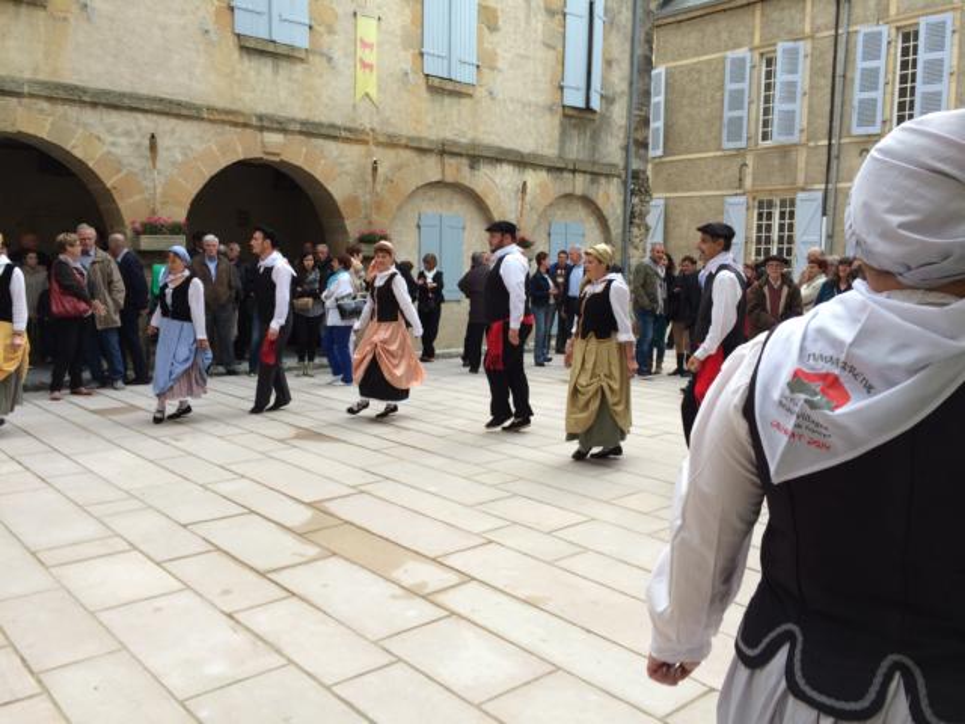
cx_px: 482
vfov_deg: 48.2
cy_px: 362
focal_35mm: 29
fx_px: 808
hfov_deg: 61.7
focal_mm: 4.15
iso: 40
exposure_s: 1/120
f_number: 2.2
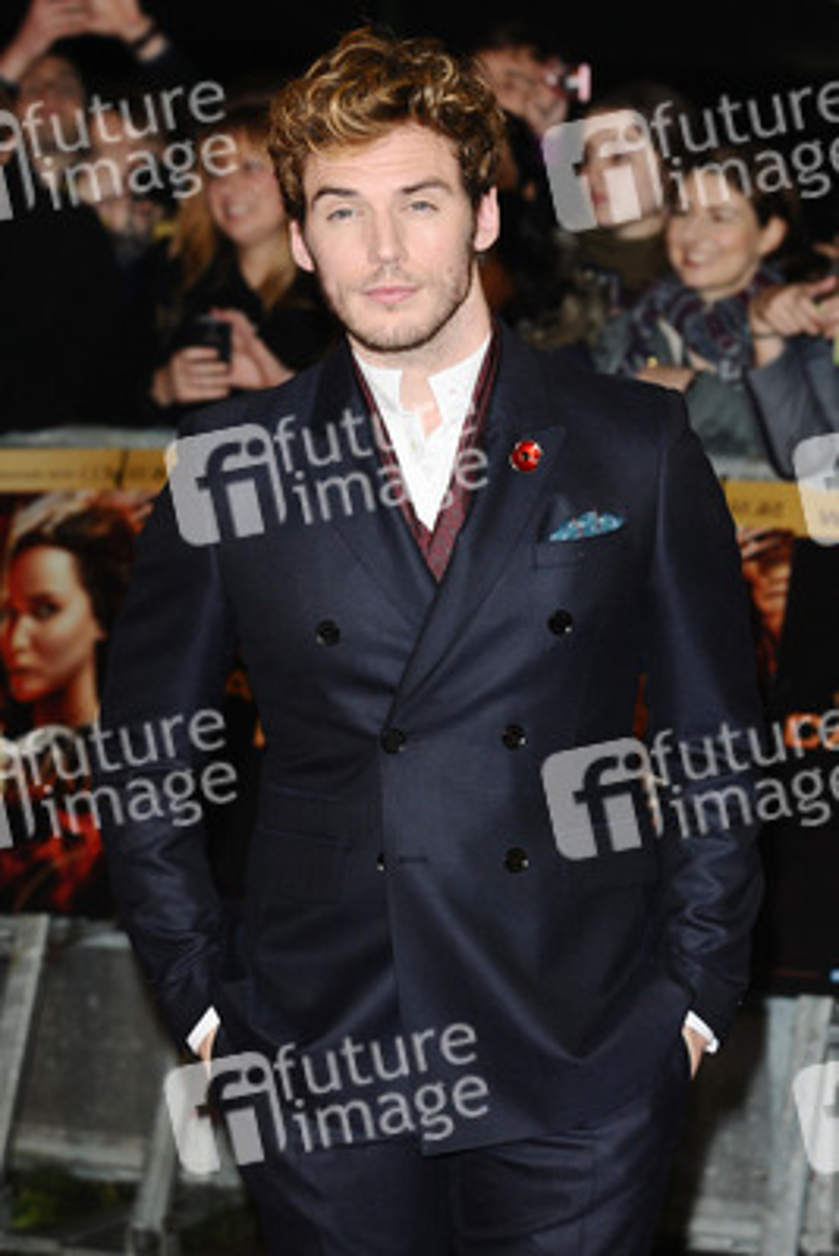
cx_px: 420
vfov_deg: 17.1
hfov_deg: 11.4
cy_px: 628
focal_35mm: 120
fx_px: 4191
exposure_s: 1/200
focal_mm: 80
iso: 640
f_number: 4.5
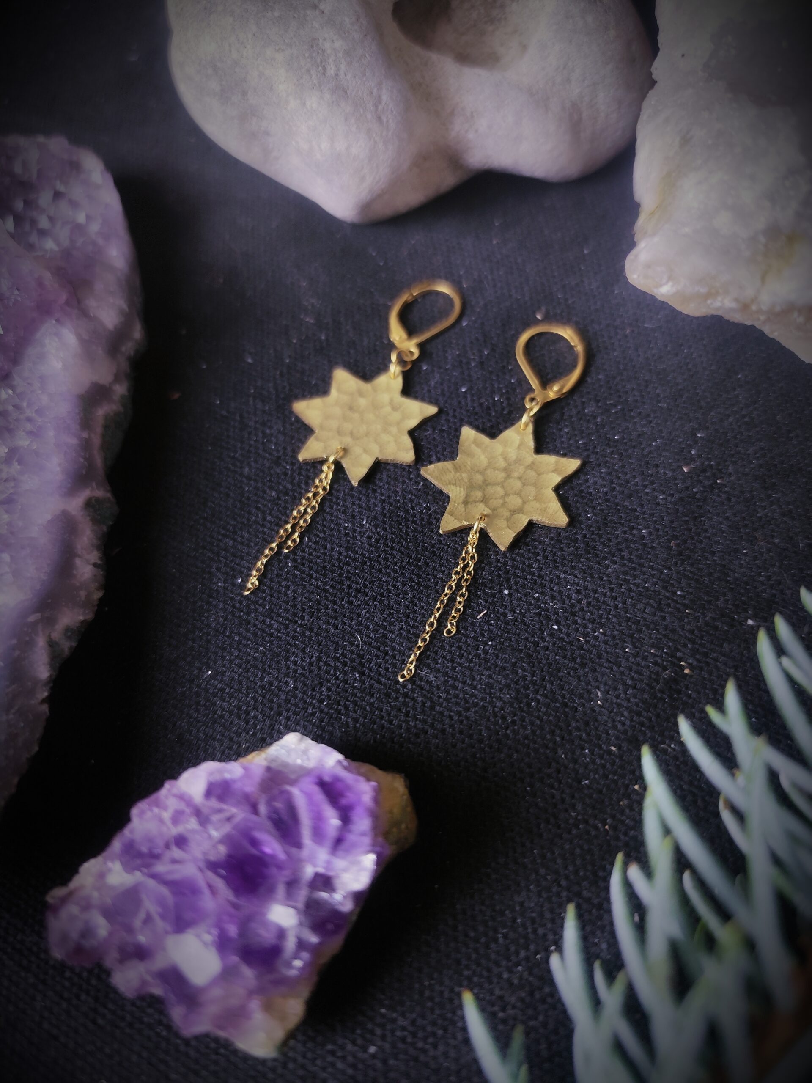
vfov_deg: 73.9
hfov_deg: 58.9
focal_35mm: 23
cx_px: 406
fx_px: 719
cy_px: 542
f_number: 1.65
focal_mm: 6.19
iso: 250
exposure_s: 1/50
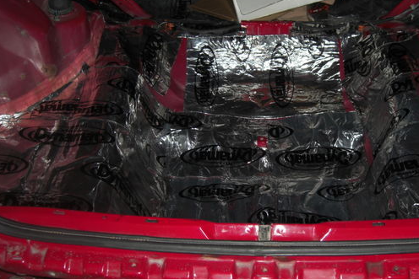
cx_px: 251
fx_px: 594
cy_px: 136
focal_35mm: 51
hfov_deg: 38.7
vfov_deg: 26.5
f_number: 2.8
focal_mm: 7.9
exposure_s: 1/60
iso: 100
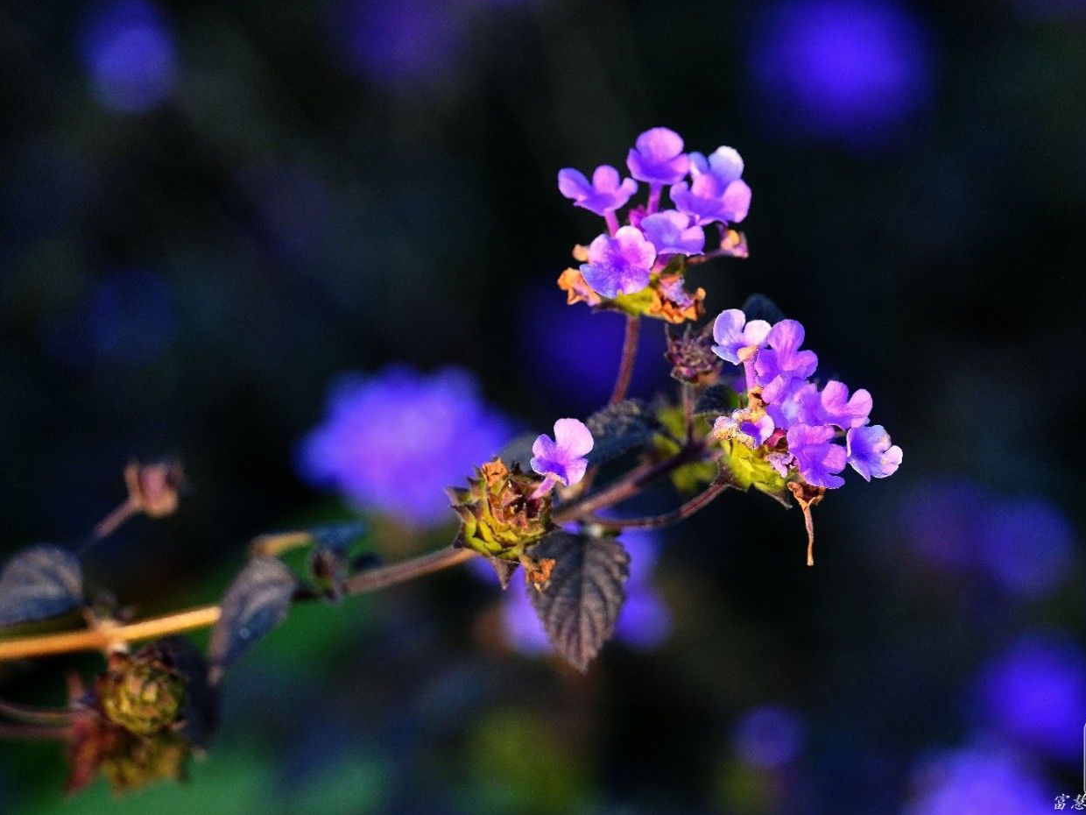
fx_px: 6808
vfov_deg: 6.8
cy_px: 407
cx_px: 570
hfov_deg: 9.1
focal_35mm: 217
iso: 400
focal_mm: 200
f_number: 5.6
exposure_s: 1/500
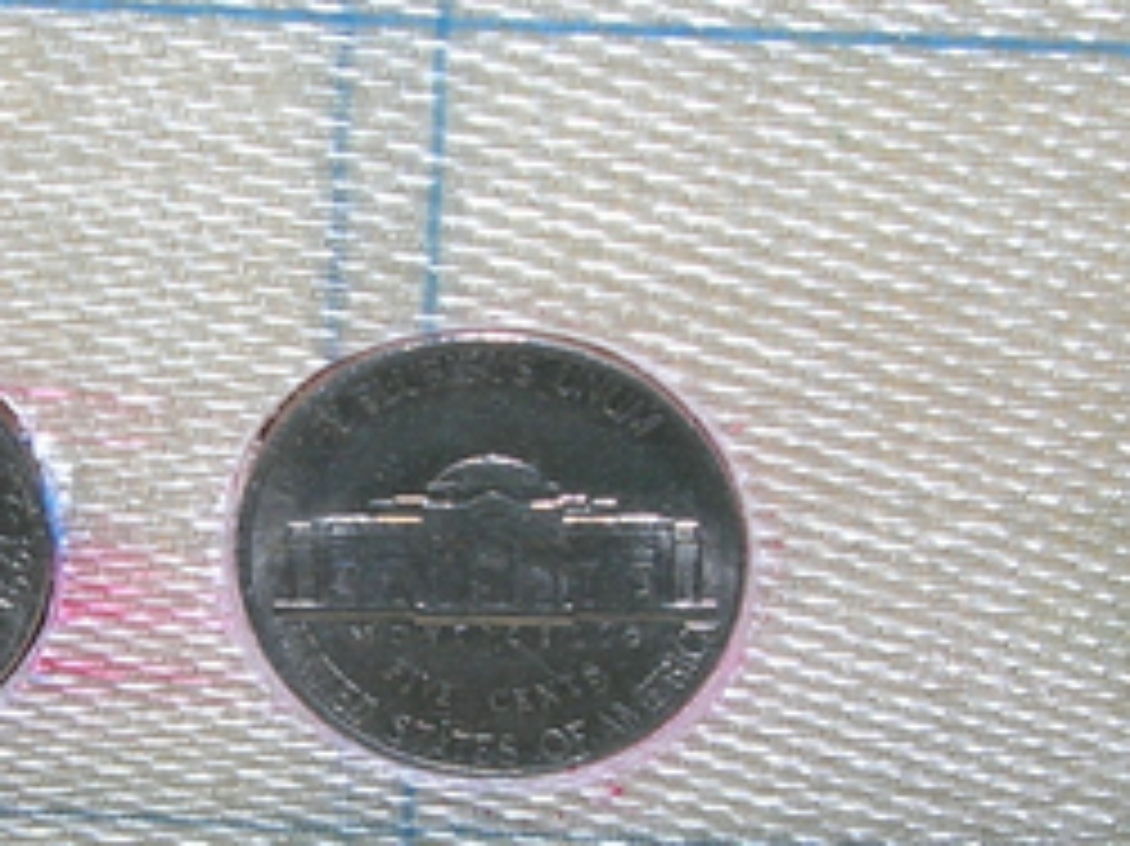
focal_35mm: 121
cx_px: 230
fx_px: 3948
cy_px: 580
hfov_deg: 16.2
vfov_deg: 12.2
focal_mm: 7.8
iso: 64
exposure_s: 1/60.1
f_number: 4.8
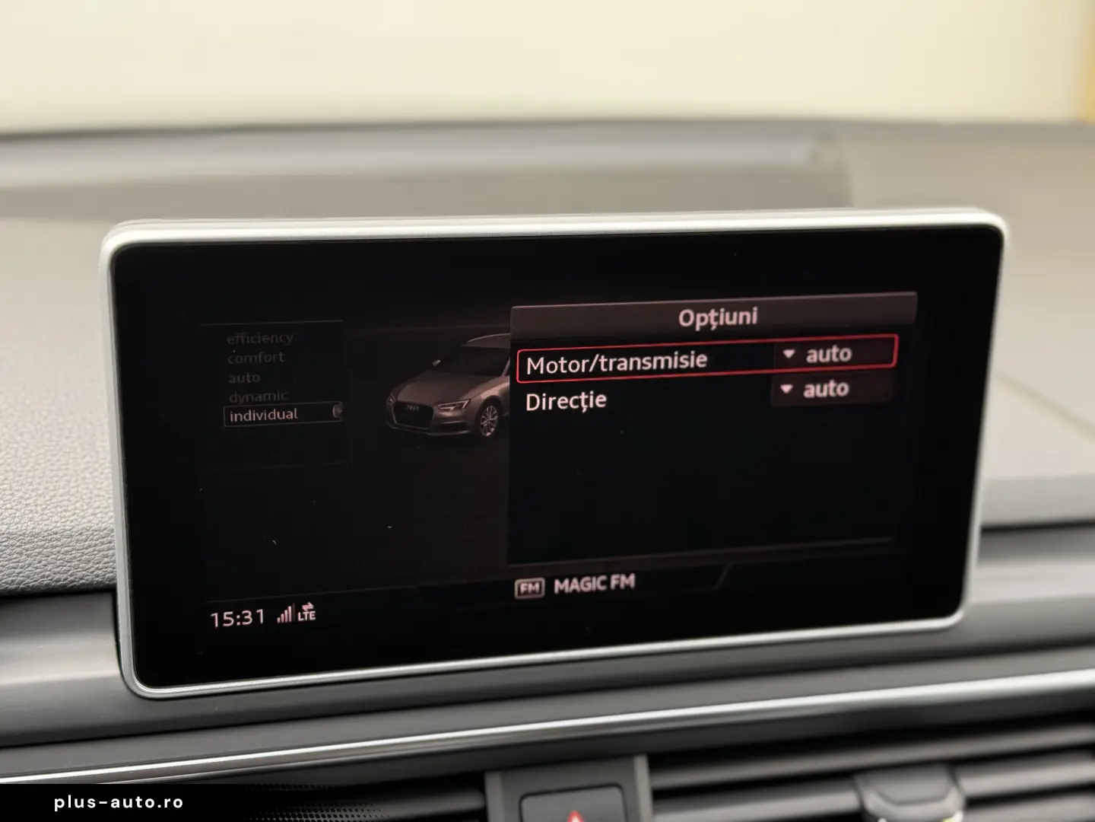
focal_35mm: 48
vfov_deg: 30.3
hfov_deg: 39.7
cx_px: 548
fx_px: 1518
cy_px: 411
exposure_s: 1/193
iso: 200
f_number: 1.78
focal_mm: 6.76
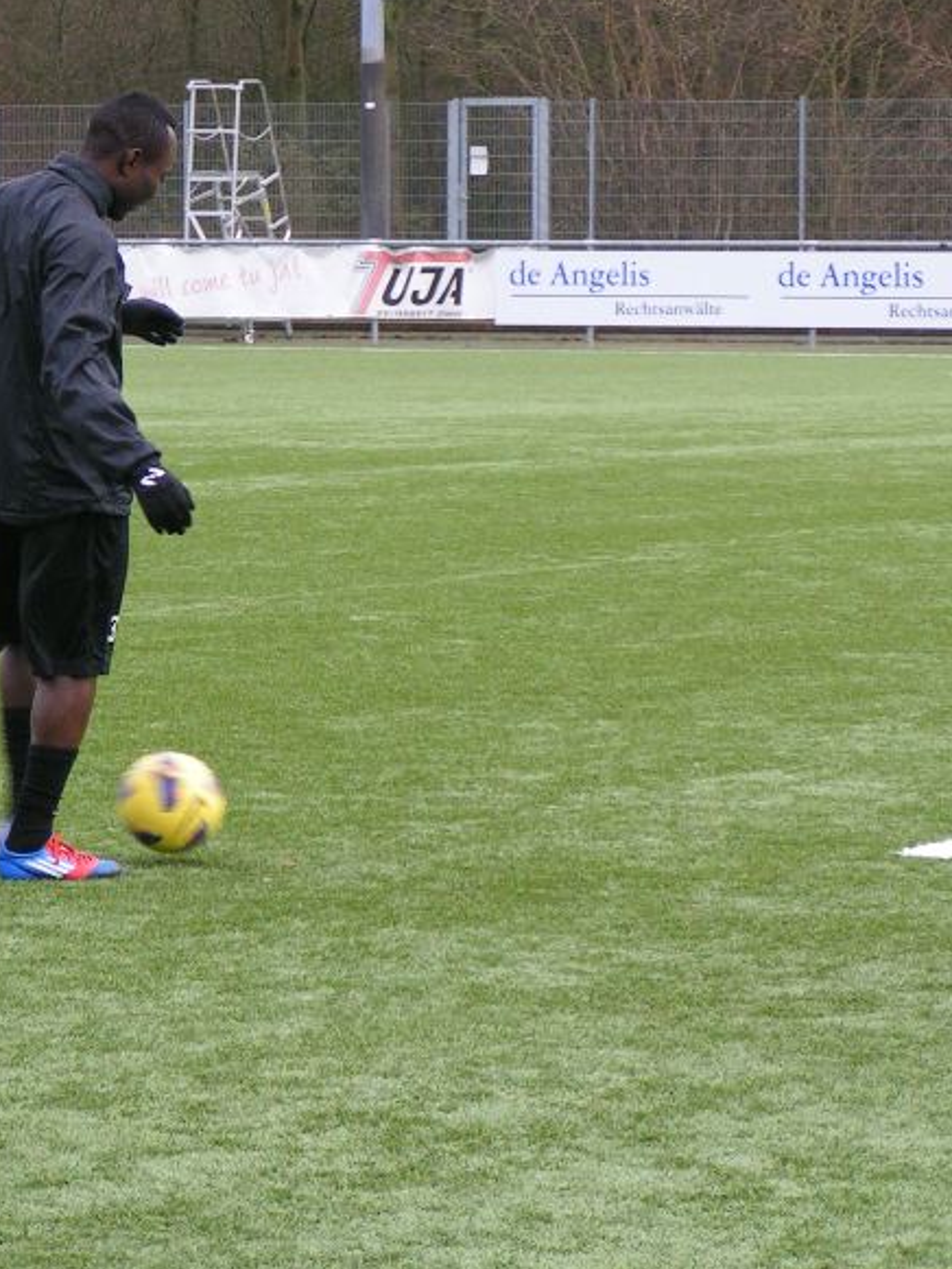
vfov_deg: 9.2
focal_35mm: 216
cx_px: 386
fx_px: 7918
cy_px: 483
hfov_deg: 6.9
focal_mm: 24
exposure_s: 1/160
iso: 125
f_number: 3.5
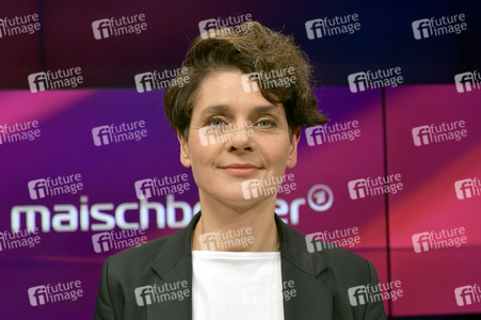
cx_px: 240
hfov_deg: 38.2
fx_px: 694
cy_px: 160
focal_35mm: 52
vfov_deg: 26.0
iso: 1600
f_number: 5
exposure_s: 1/250
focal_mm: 52
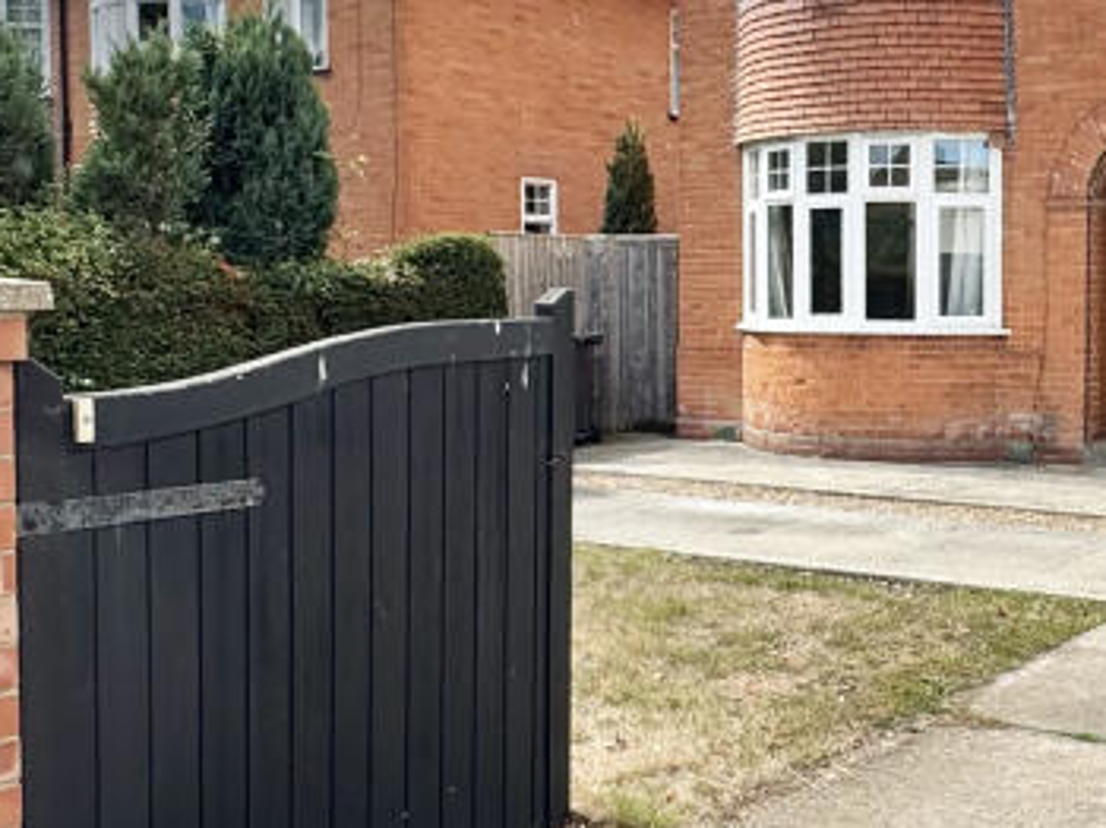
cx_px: 1097
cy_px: 329
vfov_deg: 35.0
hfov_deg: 40.4
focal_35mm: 41
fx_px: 1309
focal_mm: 2.22
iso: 50
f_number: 2.2
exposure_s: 1/1256
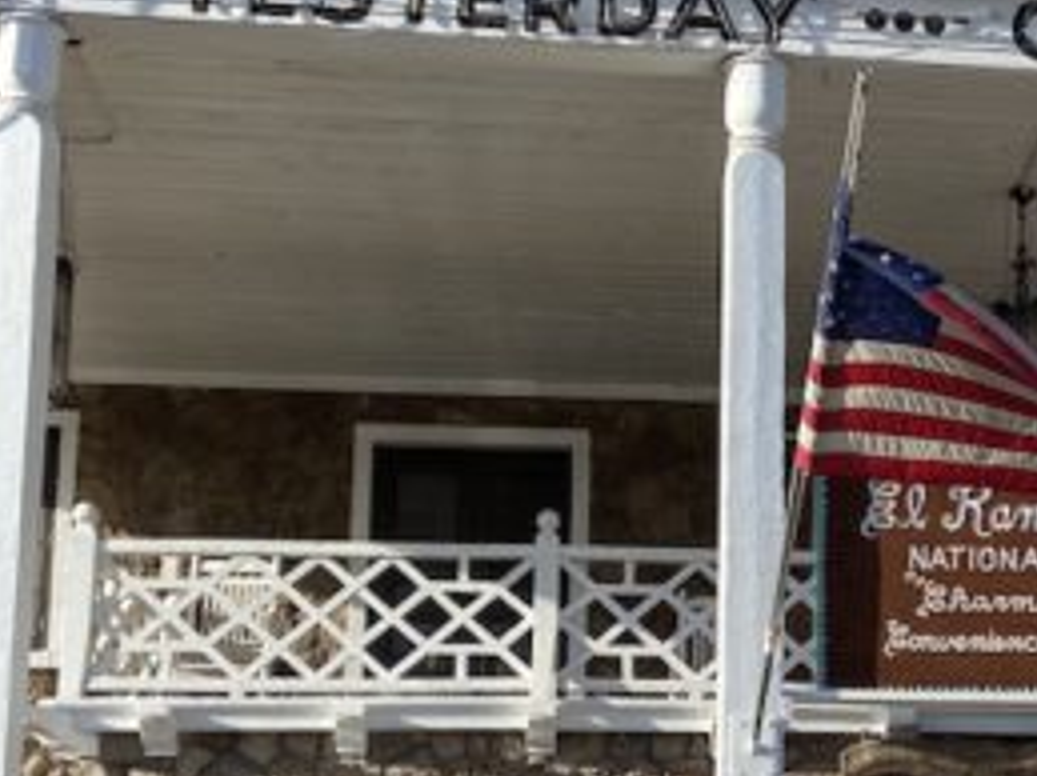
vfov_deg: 19.0
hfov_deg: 24.5
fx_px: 2306
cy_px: 604
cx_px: 977
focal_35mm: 77
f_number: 1.8
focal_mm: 4.25
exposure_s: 1/1701
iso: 32
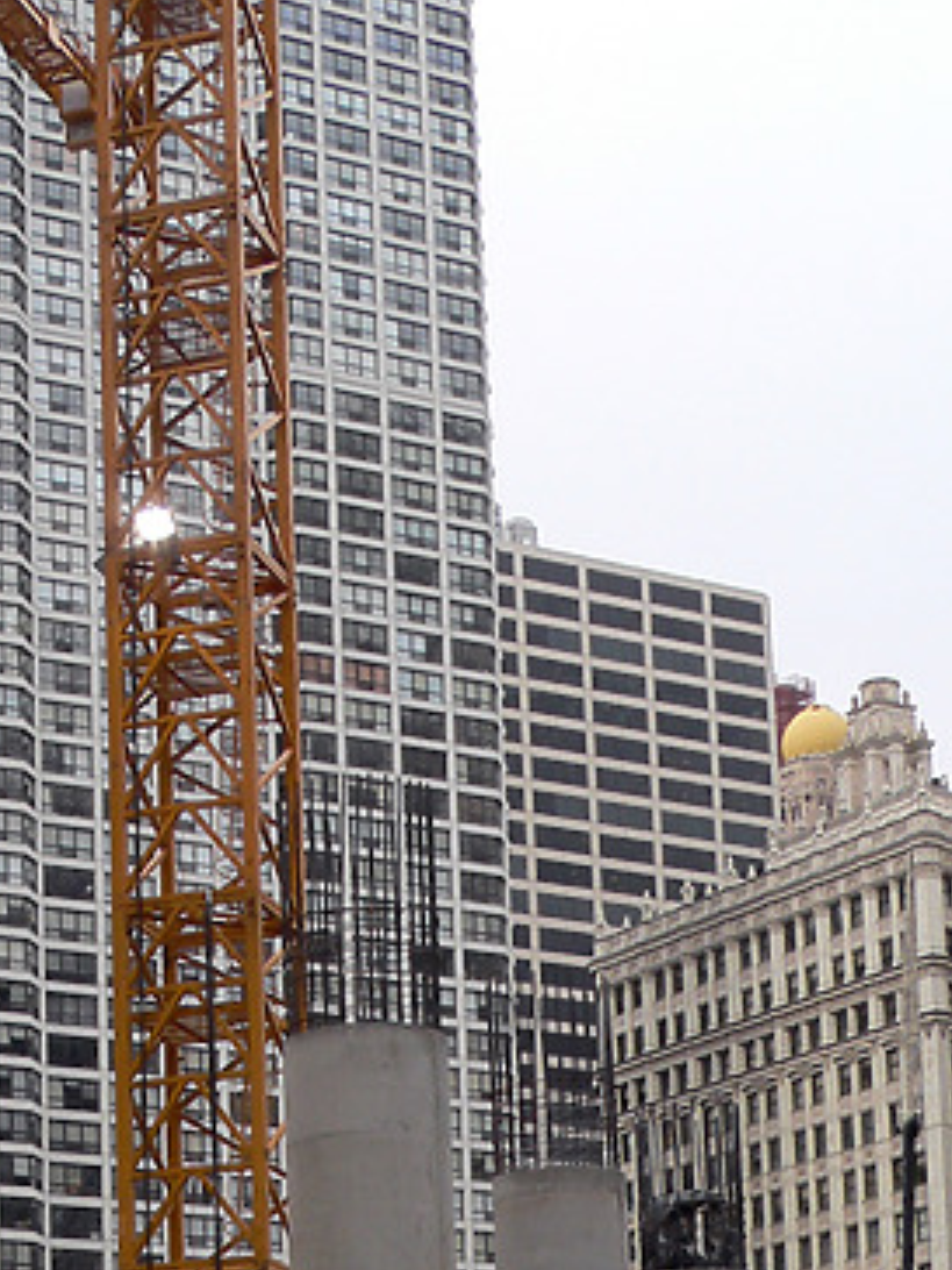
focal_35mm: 89
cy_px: 1486
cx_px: 124
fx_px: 3264
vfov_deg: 20.7
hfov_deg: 16.4
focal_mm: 6
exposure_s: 1/100
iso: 80
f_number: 3.7
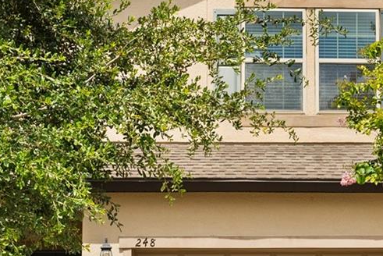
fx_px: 1213
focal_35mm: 114
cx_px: 244
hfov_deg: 17.9
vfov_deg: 12.0
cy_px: 182
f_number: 7.1
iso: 500
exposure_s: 1/800
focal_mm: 35
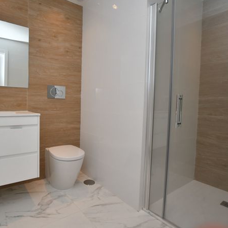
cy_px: 113
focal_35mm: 20
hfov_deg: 73.8
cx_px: 88
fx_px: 149
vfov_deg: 74.8
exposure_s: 1/250
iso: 200
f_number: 3.5
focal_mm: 10
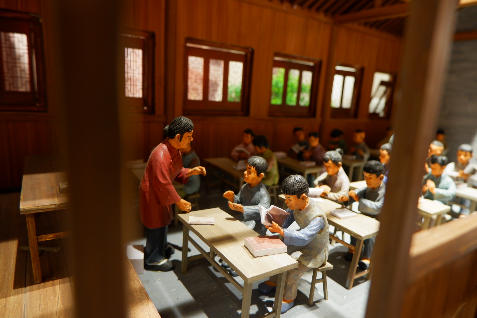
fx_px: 305
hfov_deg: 76.1
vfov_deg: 55.1
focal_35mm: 23
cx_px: 238
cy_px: 159
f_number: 3.5
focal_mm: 15
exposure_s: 1/34
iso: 500
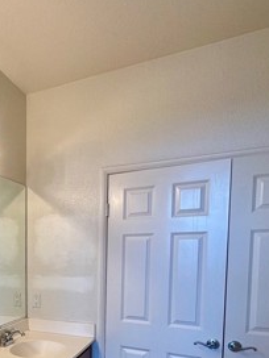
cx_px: -9
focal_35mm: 33
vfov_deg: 52.3
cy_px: 279
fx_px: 342
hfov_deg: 37.6
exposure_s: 1/120
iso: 100
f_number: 2.2
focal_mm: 2.22
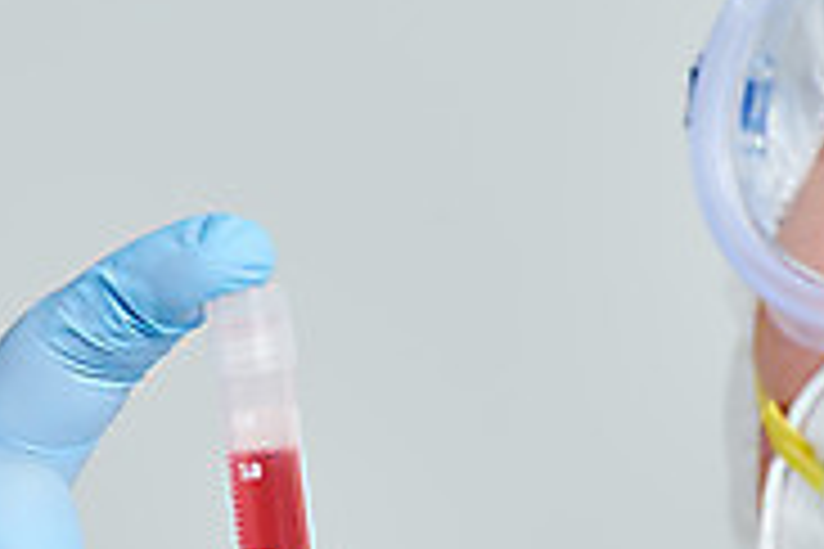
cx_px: 511
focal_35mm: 655
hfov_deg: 3.1
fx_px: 14991
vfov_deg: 2.1
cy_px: 544
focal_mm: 200
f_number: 14
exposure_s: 1/125
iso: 100
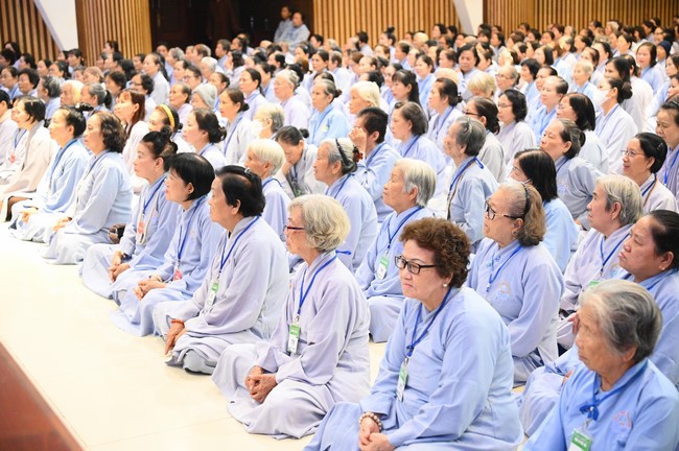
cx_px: 340
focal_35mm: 58
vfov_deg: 23.3
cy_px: 226
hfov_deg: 34.5
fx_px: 1093
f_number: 4
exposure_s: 1/160
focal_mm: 58
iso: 10000
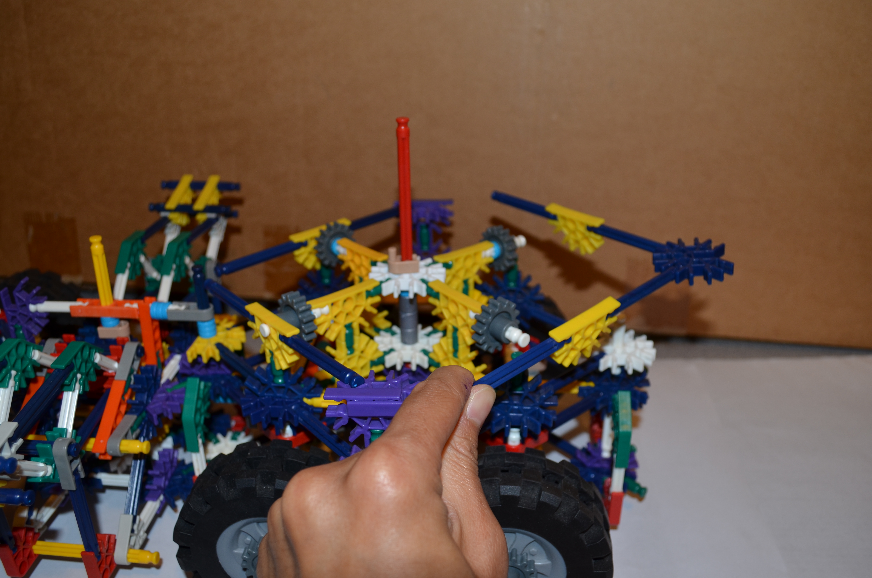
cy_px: 289
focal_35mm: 33
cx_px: 436
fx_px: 798
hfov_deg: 57.3
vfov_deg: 39.8
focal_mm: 22
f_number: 5.6
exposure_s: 1/30
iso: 200
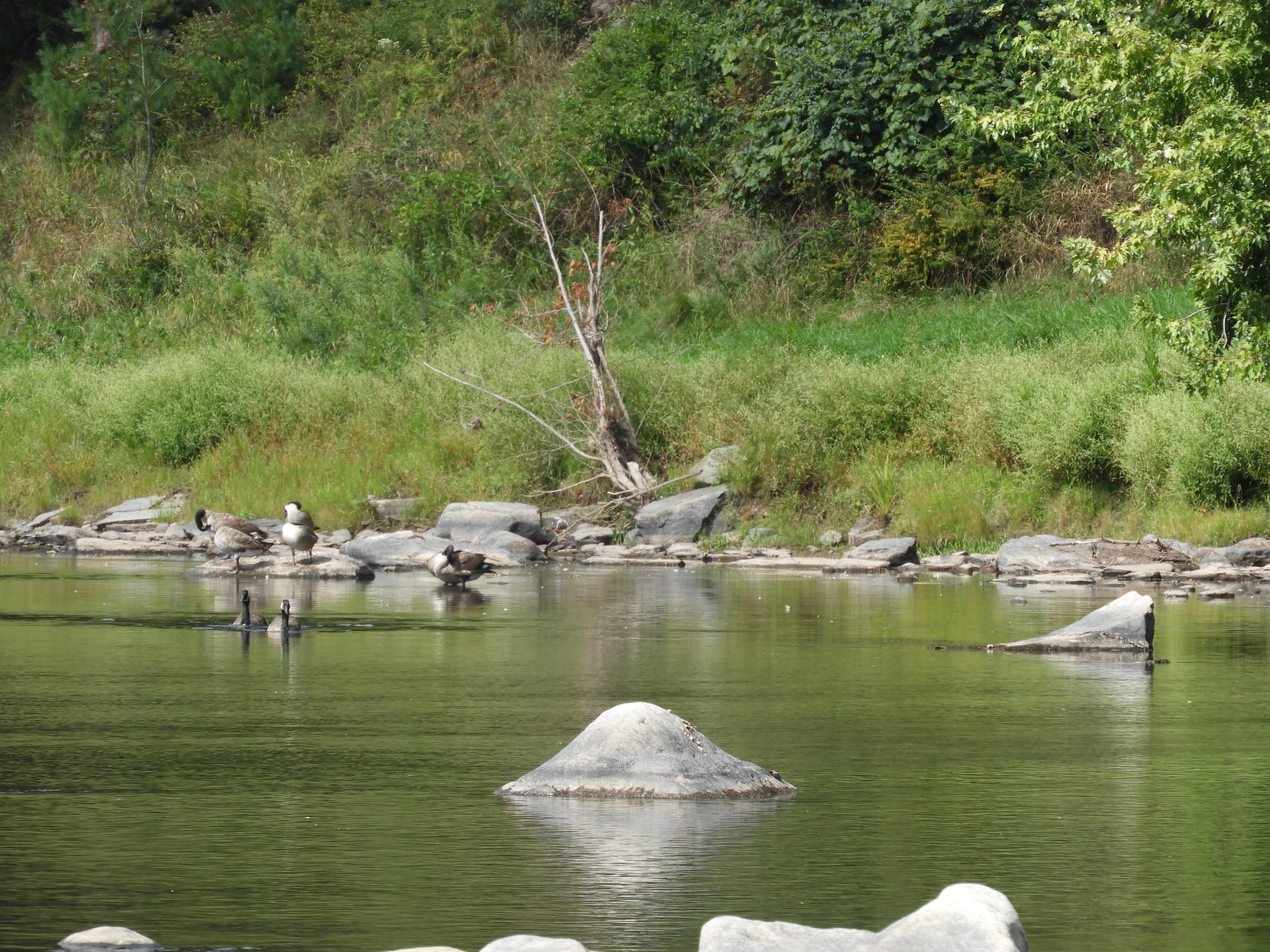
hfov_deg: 4.0
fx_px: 18344
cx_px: 635
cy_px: 476
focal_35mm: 500
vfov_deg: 3.0
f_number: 5.6
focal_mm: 89.6
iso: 100
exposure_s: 1/320
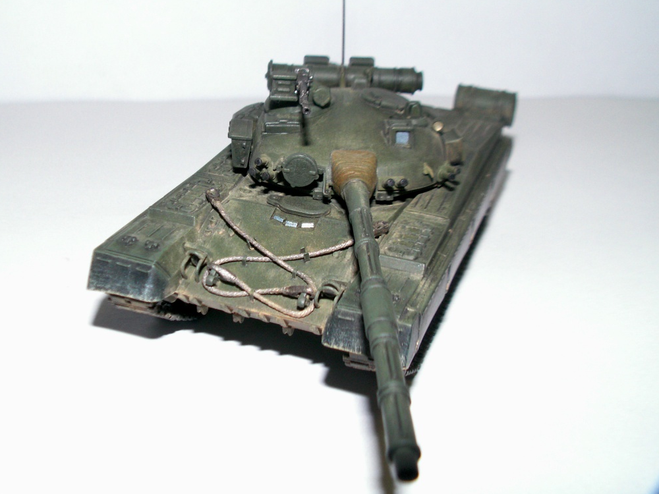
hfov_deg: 43.9
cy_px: 245
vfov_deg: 33.6
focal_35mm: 43
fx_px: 819
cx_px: 330
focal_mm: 7.01
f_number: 4.5
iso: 160
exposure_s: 1/40
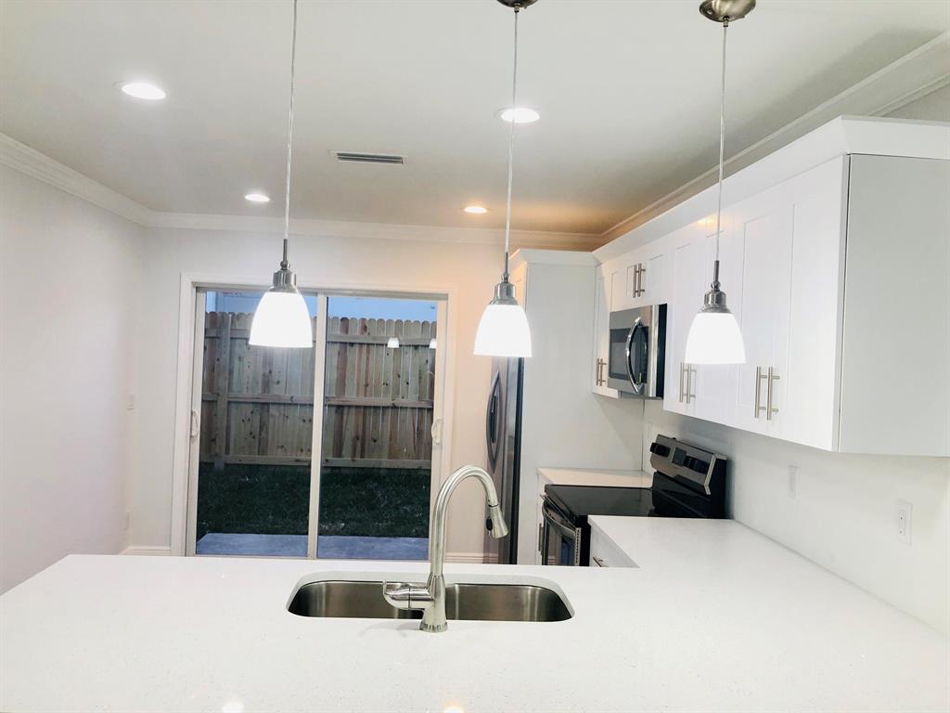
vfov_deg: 49.7
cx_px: 475
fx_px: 768
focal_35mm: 28
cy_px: 356
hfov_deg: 63.4
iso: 32
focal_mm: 3.99
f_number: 1.8
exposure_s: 1/40
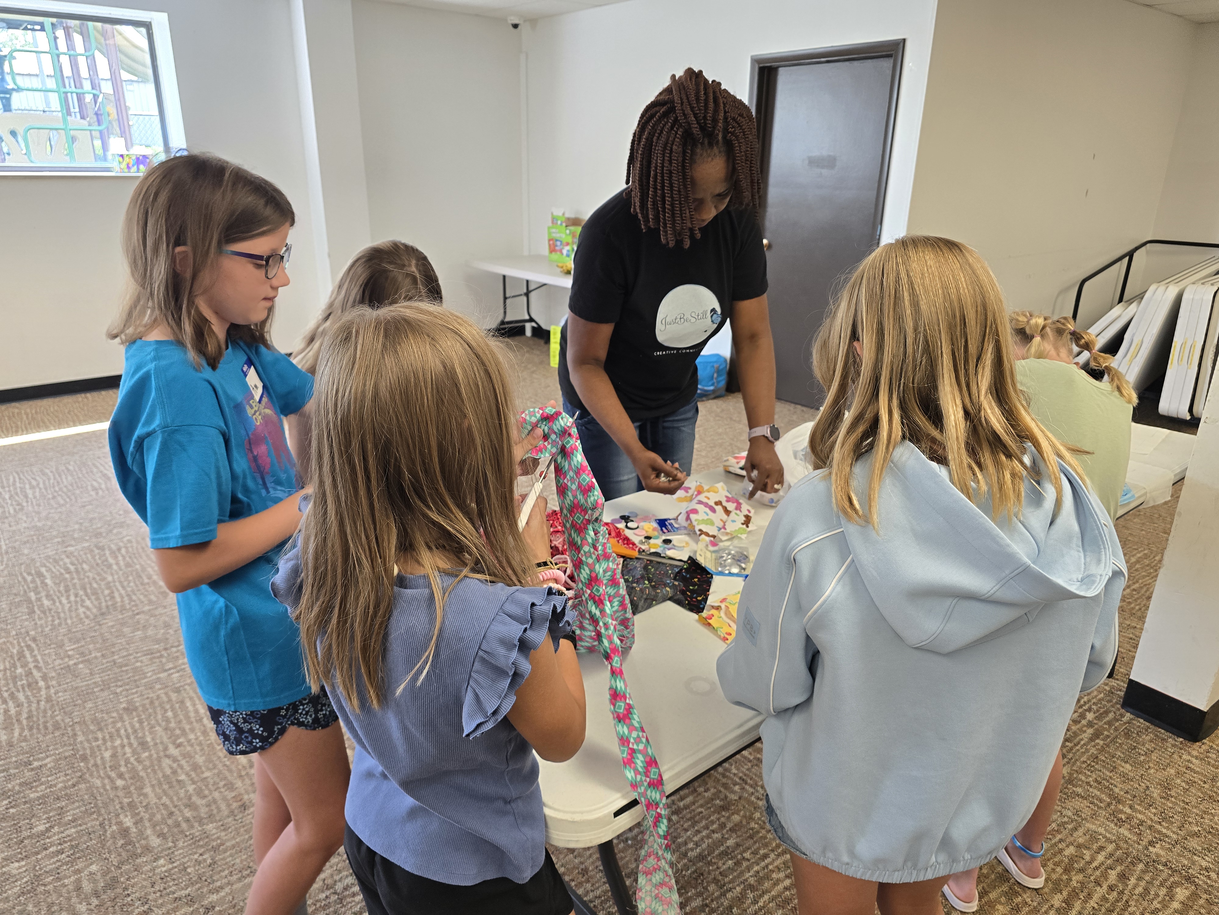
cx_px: 610
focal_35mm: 23
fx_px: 810
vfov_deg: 58.9
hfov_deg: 73.9
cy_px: 458
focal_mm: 6.3
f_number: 1.7
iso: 160
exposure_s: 1/120
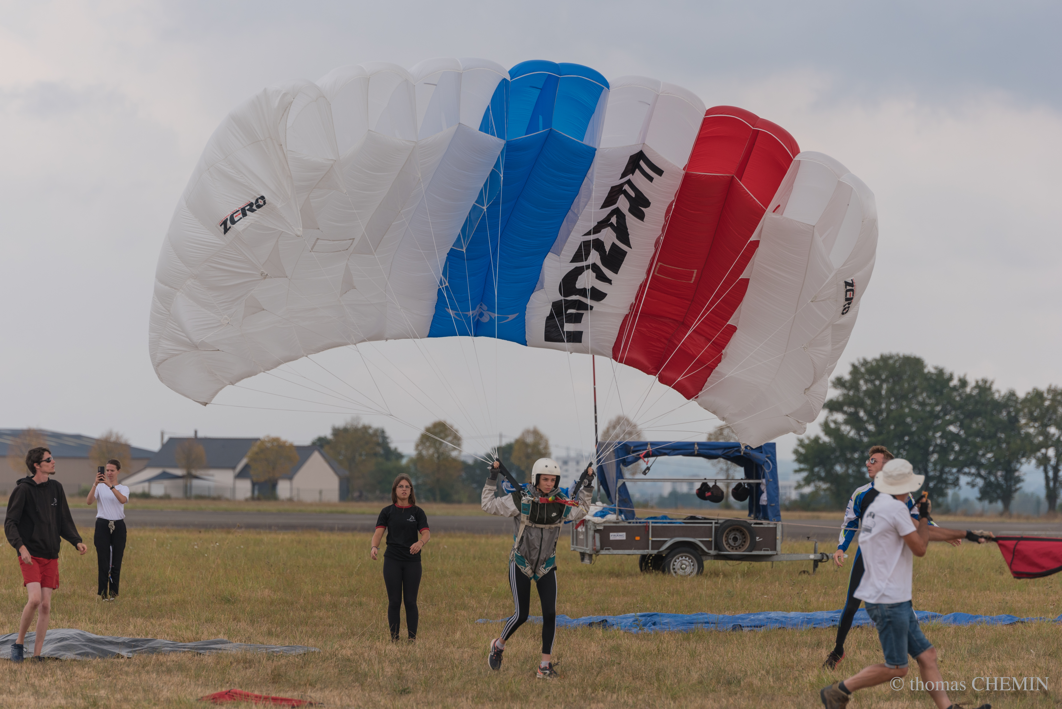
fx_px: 5312
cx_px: 531
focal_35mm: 180
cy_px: 354
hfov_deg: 11.4
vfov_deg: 7.6
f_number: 4.5
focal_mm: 180
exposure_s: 1/800
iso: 125
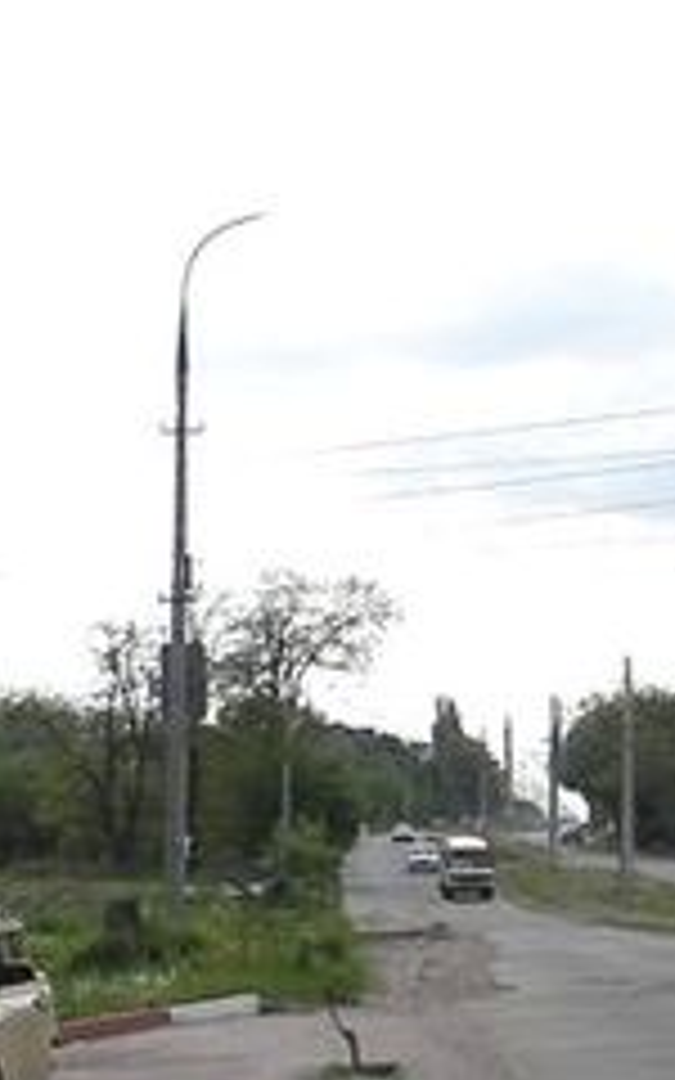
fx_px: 2737
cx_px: -200
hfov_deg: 13.5
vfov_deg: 22.1
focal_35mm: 93
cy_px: 801
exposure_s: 1/250
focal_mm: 6.3
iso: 50
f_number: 6.6
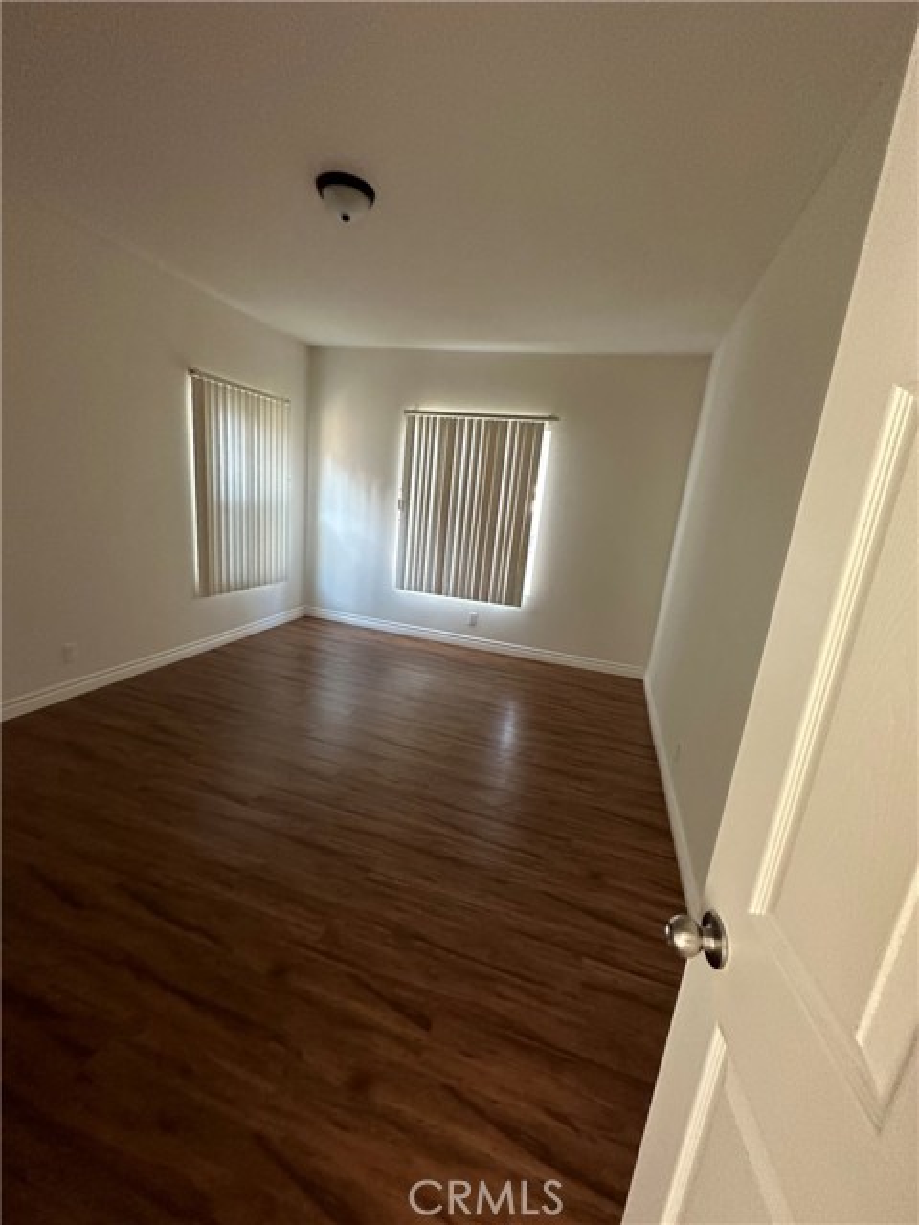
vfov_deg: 102.1
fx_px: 496
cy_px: 612
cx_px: 460
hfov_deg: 85.7
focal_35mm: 14
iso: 500
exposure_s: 1/60
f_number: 2.2
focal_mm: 2.22
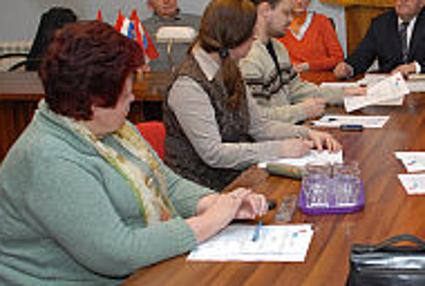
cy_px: 105
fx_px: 746
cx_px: 344
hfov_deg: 30.9
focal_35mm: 63
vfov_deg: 21.7
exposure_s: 1/30
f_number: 5.6
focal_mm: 20
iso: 800
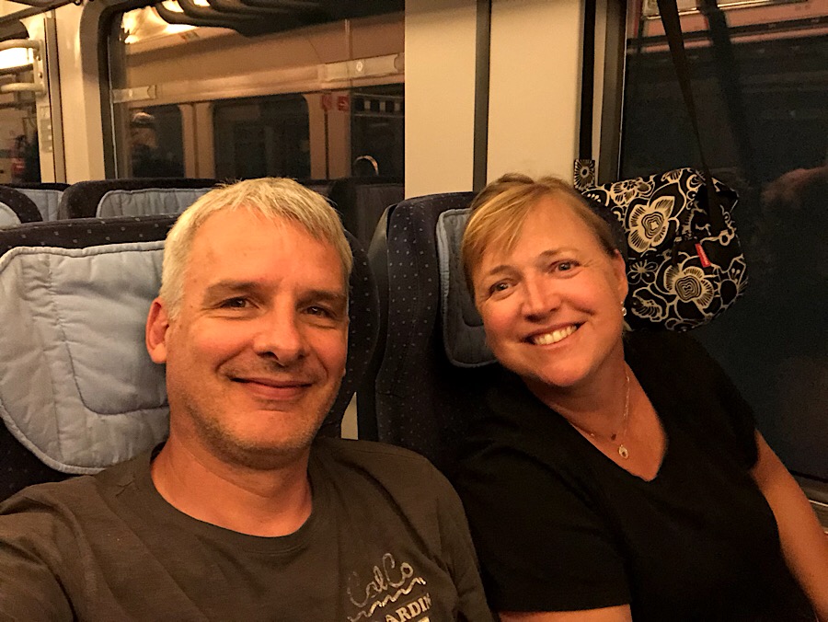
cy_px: 311
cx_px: 414
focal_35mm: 32
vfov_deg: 44.2
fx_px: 766
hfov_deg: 56.8
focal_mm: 2.87
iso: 500
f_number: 2.2
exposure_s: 1/17
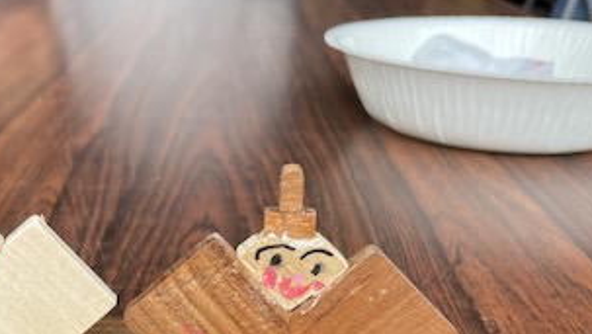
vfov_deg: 20.9
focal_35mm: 56
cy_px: 322
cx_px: 33
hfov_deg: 34.6
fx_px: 880
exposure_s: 1/219
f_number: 1.6
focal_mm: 4.2
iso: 32
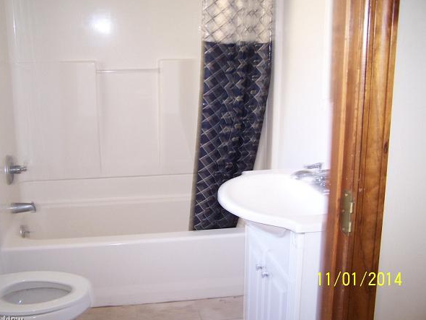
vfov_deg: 36.0
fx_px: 492
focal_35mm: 40
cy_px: 157
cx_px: 203
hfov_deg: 46.8
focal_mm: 6.3
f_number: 2.8
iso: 140
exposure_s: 1/15
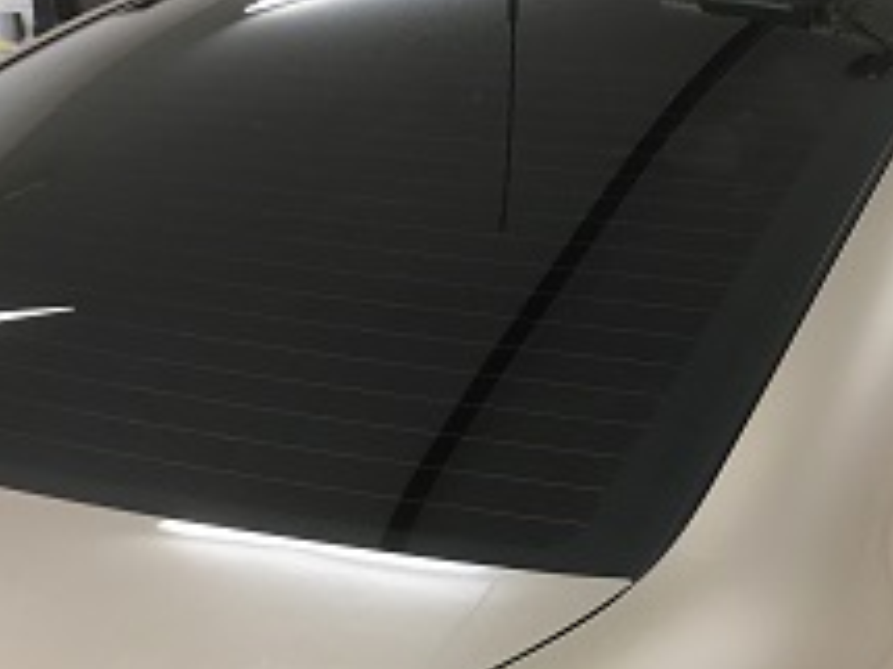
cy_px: 567
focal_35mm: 62
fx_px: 1599
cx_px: 685
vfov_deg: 23.2
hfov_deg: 30.6
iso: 80
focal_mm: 4.15
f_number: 2.2
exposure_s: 1/30
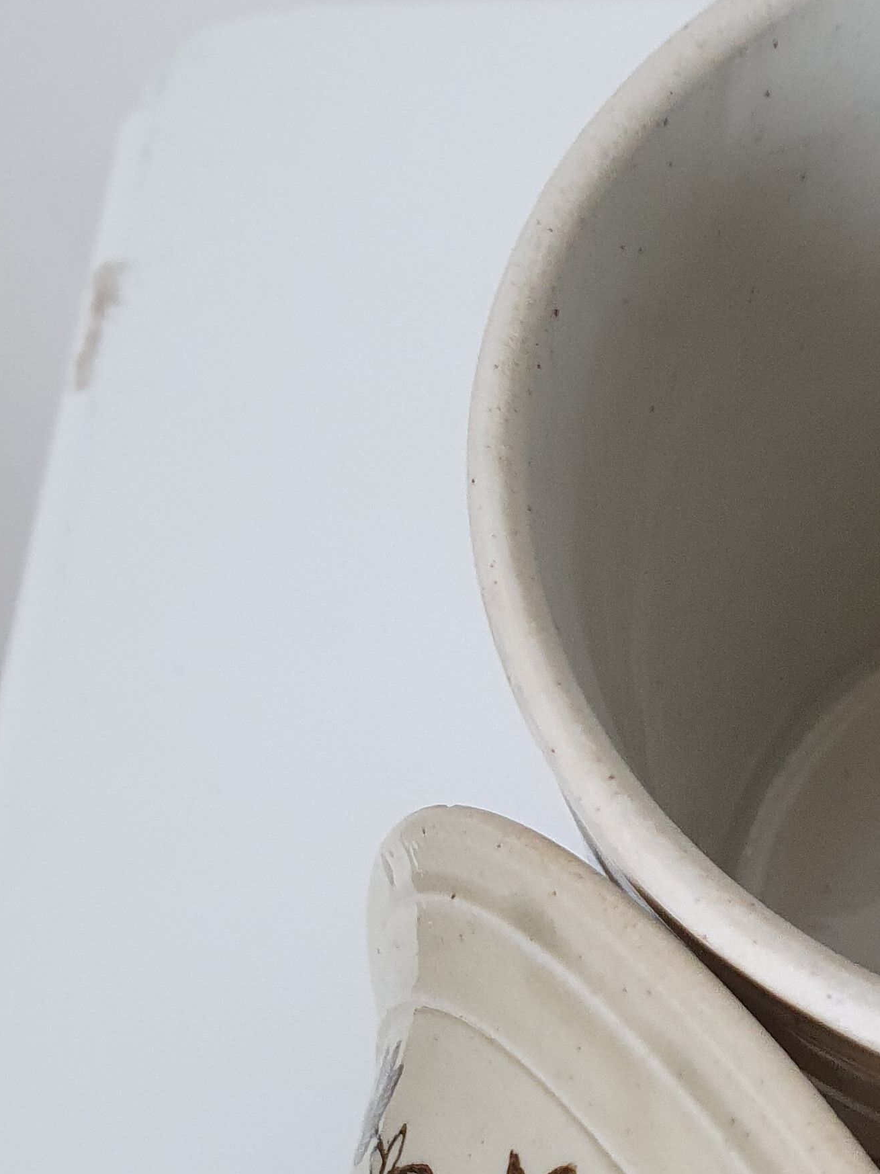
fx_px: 2034
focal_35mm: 60
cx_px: 955
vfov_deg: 31.7
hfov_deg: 23.0
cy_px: 853
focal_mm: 4.32
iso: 250
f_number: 2.4
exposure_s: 1/100
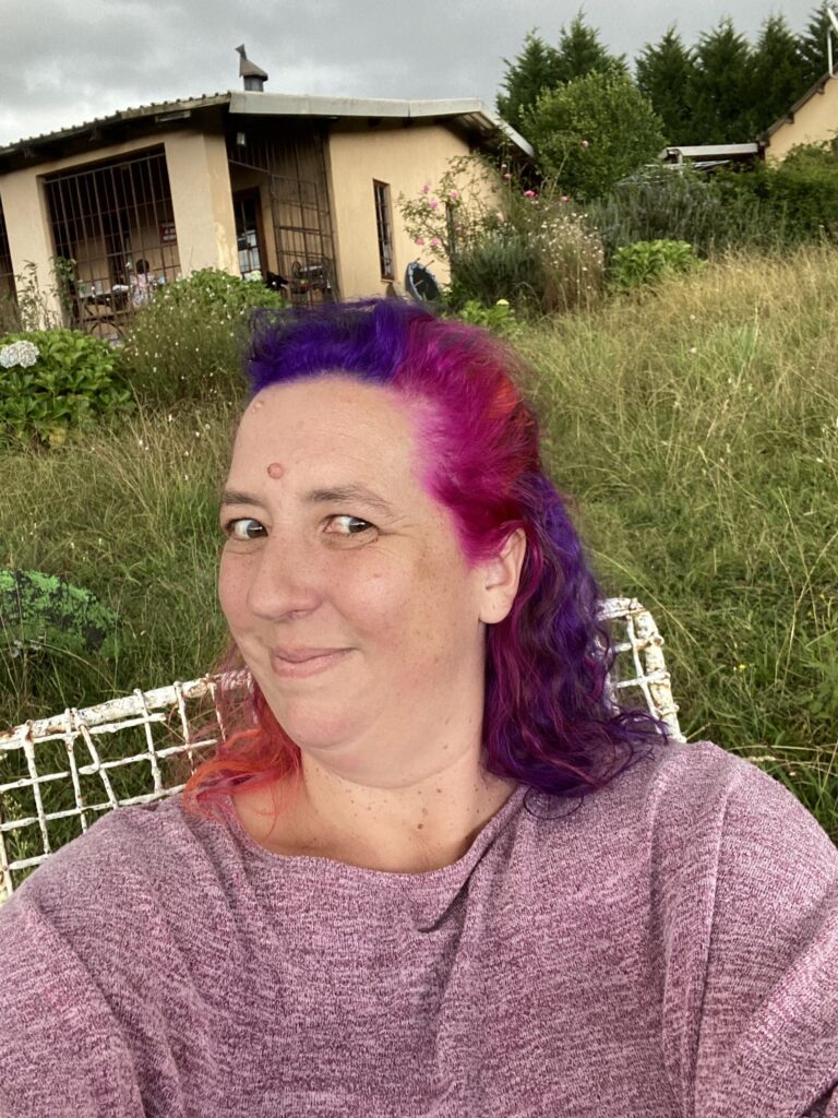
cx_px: 419
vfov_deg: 60.0
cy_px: 559
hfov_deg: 46.8
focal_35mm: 30
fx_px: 968
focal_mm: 2.71
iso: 125
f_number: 2.2
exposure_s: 1/60
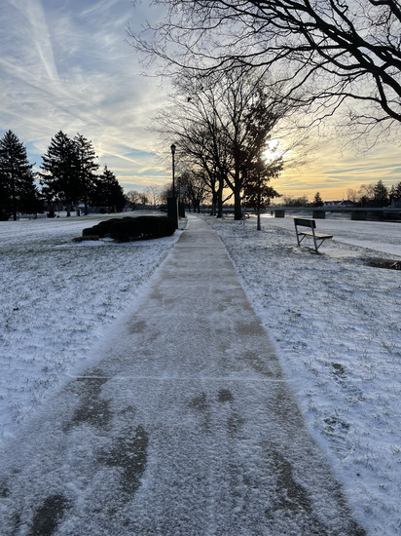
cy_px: 268
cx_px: 200
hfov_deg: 53.0
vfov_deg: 67.3
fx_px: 402
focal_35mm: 26
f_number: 1.6
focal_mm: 4.2
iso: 32
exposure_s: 1/3205
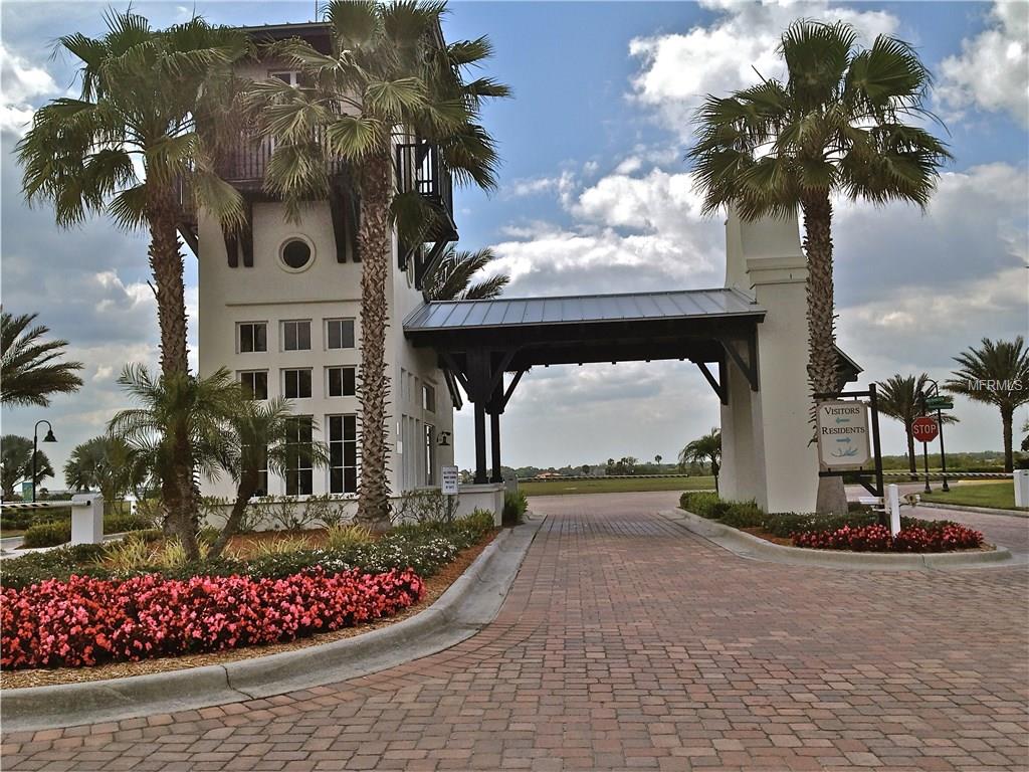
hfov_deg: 52.6
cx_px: 514
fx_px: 1040
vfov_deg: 40.7
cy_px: 386
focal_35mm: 35
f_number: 2.4
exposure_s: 1/1842
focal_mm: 4.28
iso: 50
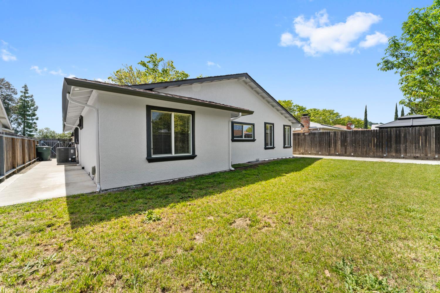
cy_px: 146
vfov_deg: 81.2
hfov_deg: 104.3
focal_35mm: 14
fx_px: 171
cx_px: 220
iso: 200
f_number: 7.1
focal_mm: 14
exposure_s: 1/500
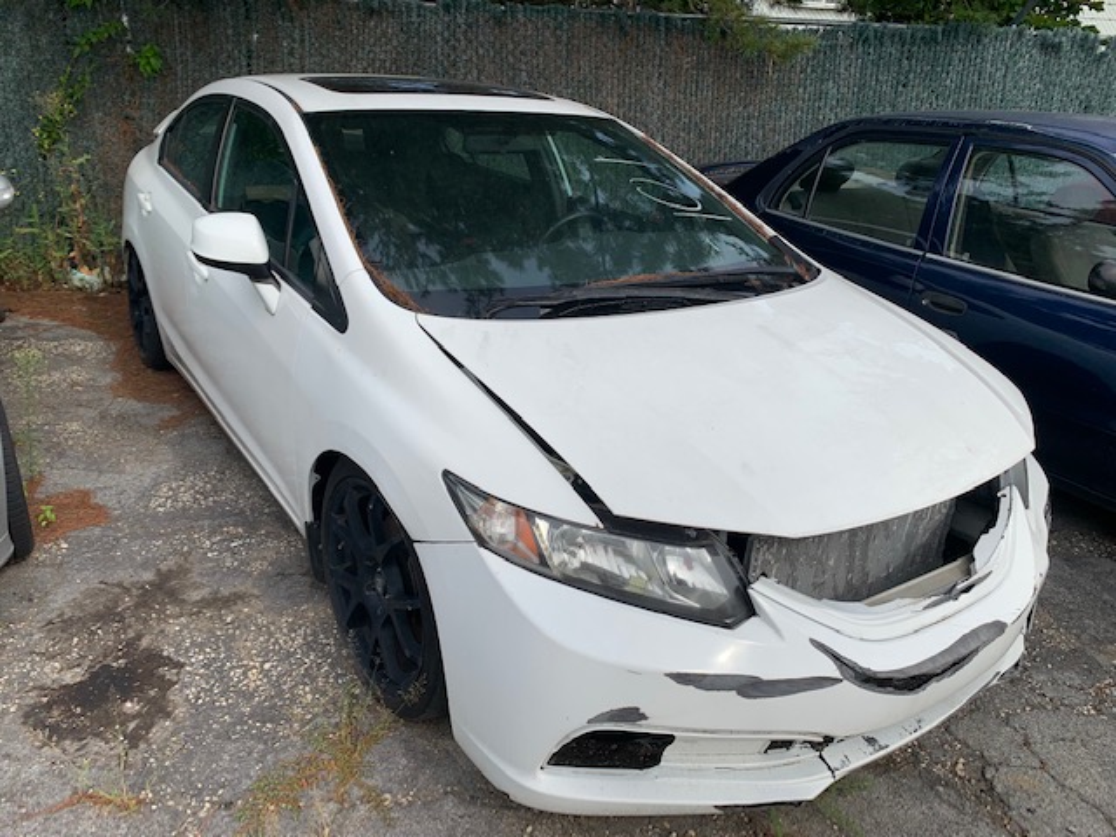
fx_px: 838
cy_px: 418
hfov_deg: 67.3
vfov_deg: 53.1
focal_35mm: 26
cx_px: 558
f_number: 1.8
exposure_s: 1/2075
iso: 25
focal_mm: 4.25
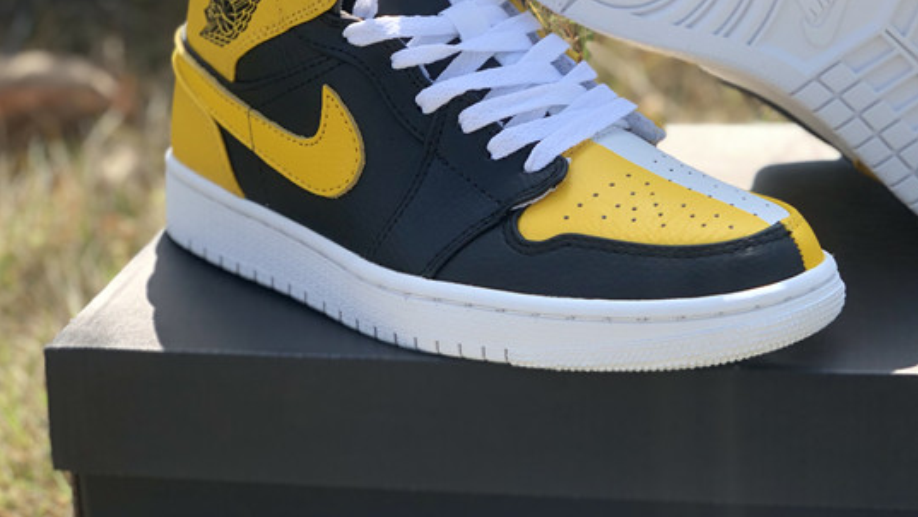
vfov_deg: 15.4
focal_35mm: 78
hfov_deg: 27.0
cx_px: 617
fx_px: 1899
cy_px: 88
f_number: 2.4
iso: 16
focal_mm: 6
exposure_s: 1/727
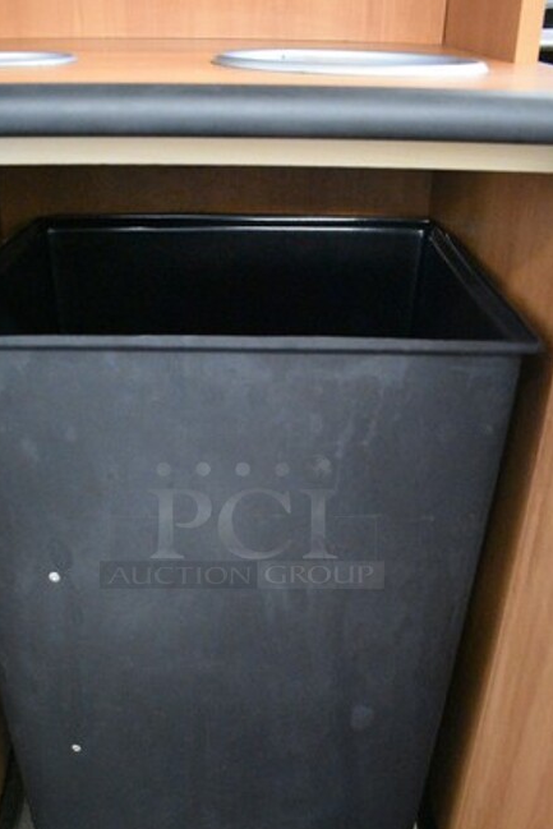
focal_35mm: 38
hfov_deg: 35.0
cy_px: 522
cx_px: 243
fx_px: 875
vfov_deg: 50.1
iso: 8000
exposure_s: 1/125
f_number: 3.5
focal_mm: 18
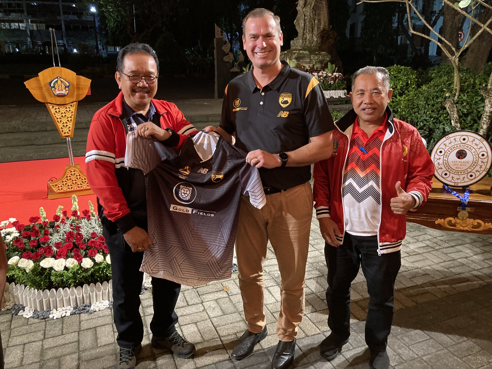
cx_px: 246
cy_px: 184
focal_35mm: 28
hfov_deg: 63.4
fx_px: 398
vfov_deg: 49.7
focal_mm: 3.99
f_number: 1.8
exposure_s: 1/25
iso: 320
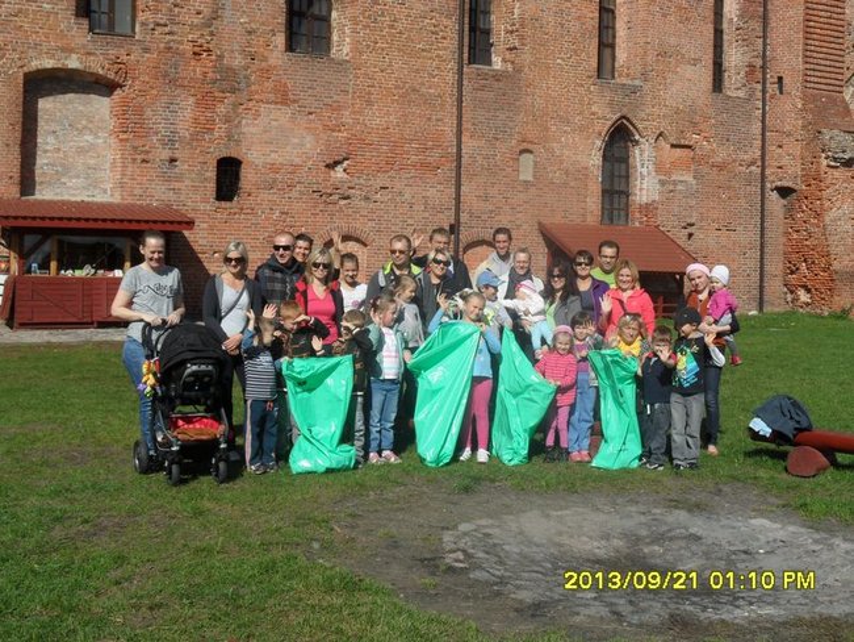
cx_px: 427
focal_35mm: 40
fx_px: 987
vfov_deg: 36.0
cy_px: 321
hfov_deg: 46.8
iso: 80
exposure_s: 1/500
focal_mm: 6.5
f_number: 5.2
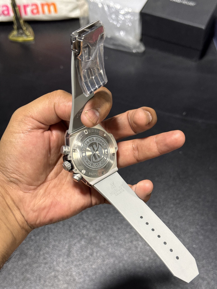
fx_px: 401
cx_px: 108
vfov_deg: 39.7
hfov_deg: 30.3
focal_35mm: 48
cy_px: 144
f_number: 1.78
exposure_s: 1/50
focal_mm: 6.76
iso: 200
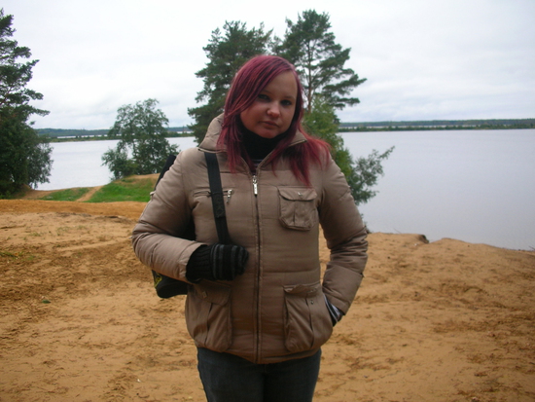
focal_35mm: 35
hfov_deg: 52.6
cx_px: 268
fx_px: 541
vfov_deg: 40.7
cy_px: 201
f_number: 3
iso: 50
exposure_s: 1/74.8
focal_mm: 5.8
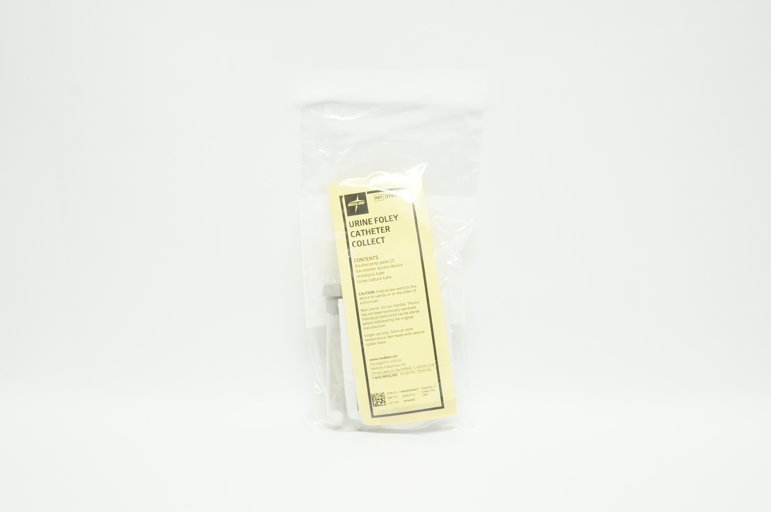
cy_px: 256
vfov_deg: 34.1
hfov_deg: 49.6
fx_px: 834
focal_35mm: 39
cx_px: 386
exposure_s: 1/25
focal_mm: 26
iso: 400
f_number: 9
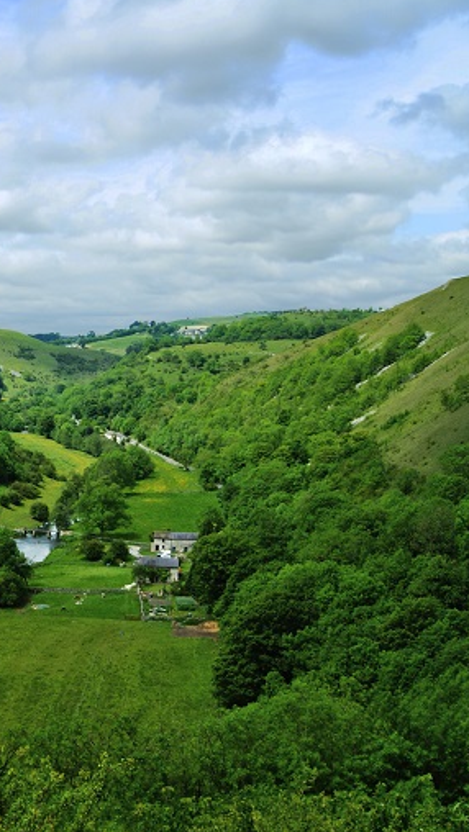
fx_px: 972
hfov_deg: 25.0
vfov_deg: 46.4
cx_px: -59
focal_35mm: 44
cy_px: 423
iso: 100
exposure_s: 1/125
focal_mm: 18
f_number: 11
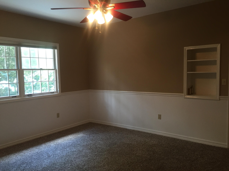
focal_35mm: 29
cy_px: 86
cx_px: 114
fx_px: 192
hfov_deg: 61.7
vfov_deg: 48.2
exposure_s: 1/30
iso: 50
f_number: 2.2
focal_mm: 4.15
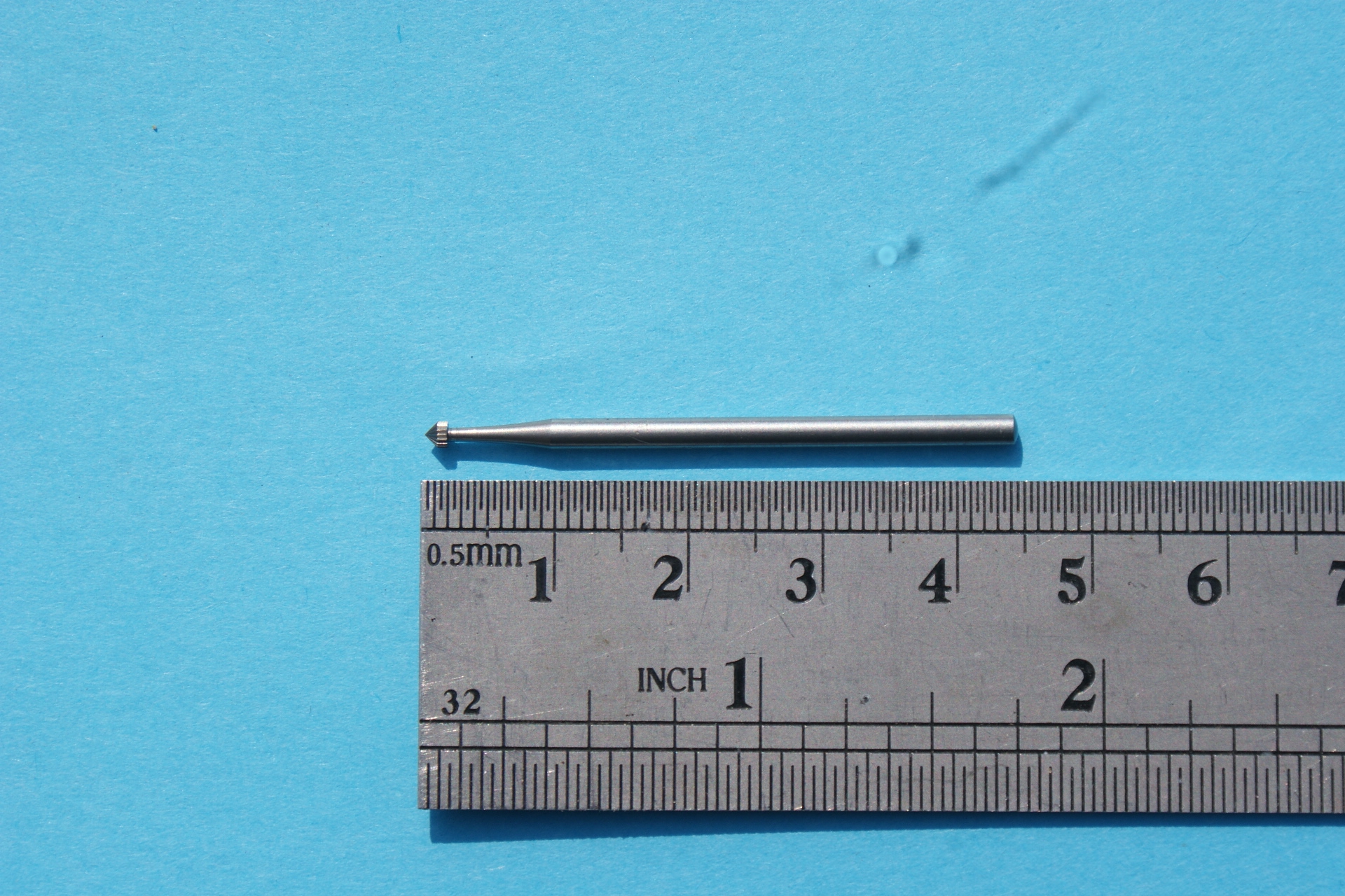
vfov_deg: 13.0
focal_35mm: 105
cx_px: 672
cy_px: 448
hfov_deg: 19.5
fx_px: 3923
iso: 100
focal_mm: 70
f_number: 13
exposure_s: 1/250
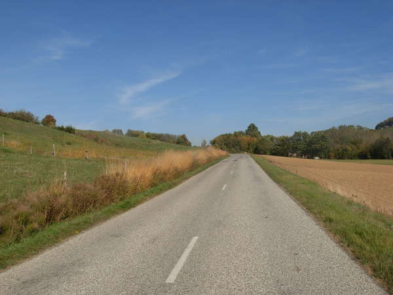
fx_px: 431
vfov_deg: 37.7
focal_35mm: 38
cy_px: 148
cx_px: 196
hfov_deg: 49.0
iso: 79
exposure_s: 1/836
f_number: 4.9
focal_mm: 6.3
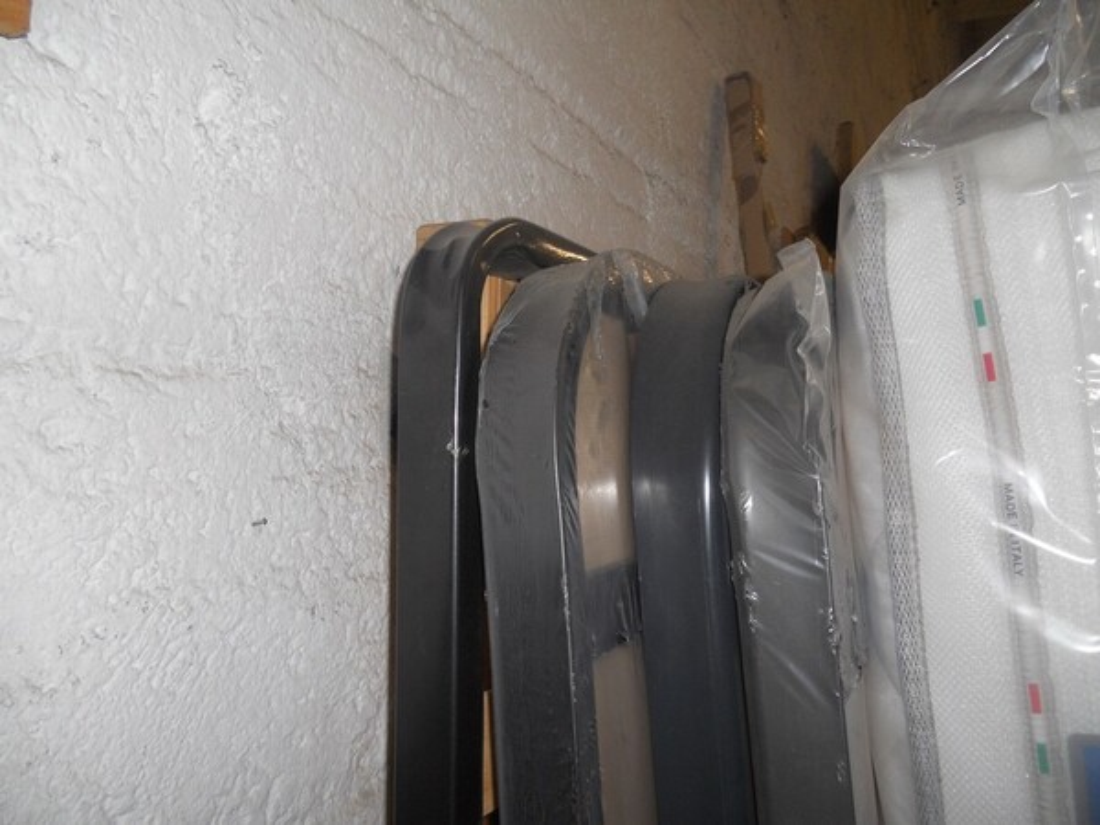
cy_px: 412
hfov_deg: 65.3
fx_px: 858
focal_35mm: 27
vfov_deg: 51.4
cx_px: 550
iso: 80
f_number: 3.2
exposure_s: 1/25
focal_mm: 4.9
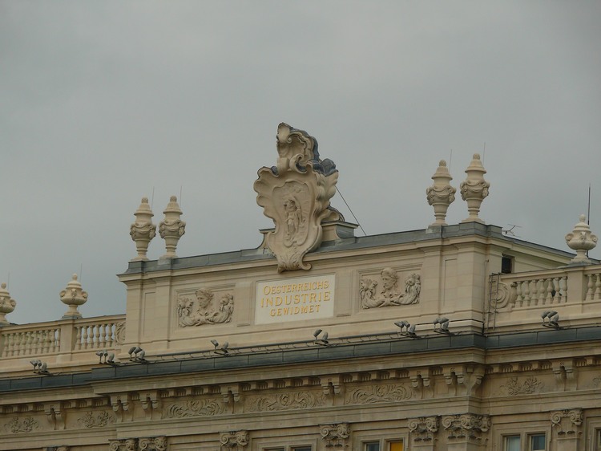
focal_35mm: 212
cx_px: 300
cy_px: 226
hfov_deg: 9.3
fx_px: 3680
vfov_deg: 7.0
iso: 100
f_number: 5
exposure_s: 1/250
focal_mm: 44.9
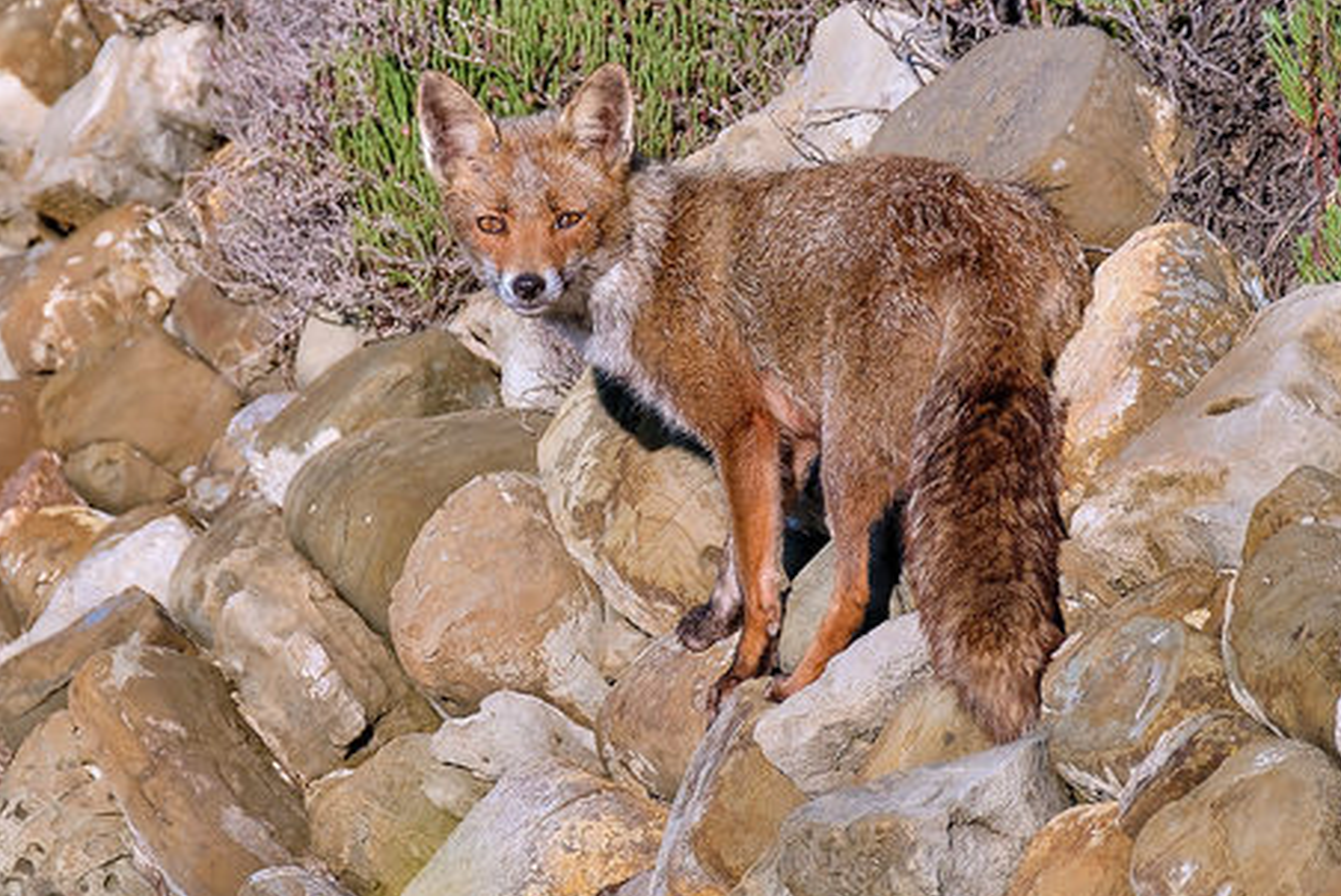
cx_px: 531
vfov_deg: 1.7
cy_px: 371
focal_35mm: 796
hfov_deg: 2.6
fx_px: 29669
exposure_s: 1/850
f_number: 5.6
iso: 200
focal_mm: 400
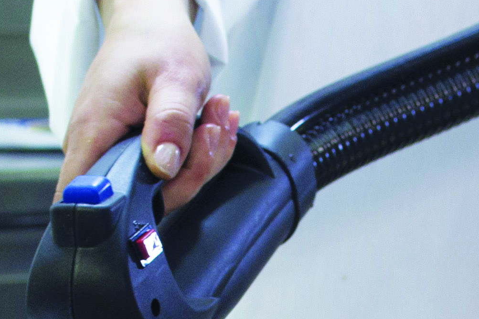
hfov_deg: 8.5
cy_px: 482
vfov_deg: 5.6
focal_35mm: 241
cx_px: 309
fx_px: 3209
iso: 200
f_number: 4.5
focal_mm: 35
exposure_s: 1/20
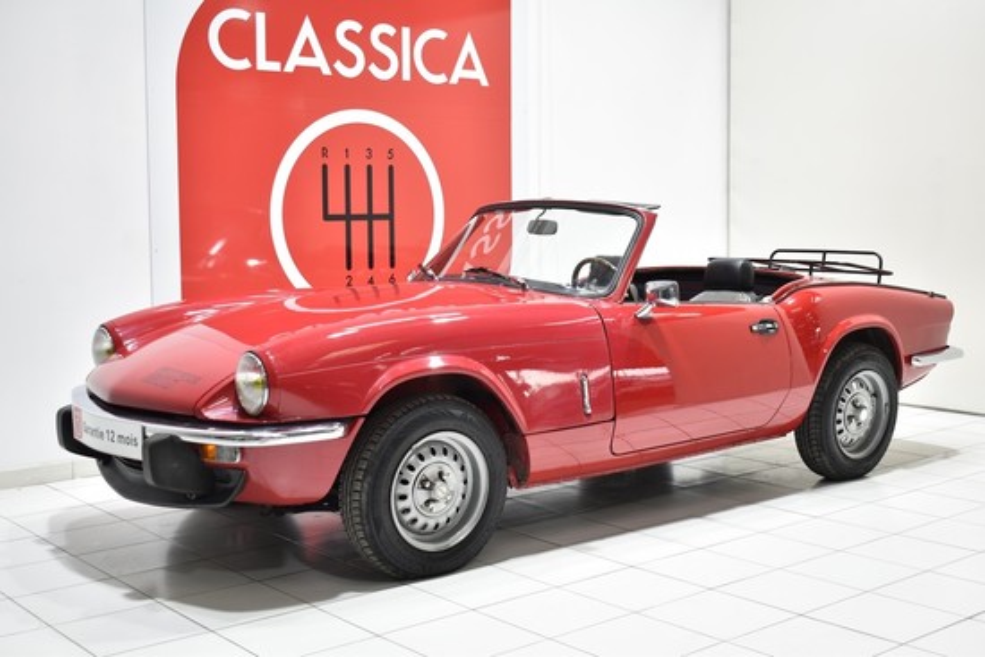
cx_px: 492
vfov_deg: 29.0
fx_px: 1273
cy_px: 328
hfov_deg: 42.3
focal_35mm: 46
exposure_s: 1/13
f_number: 4.2
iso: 100
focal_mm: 31
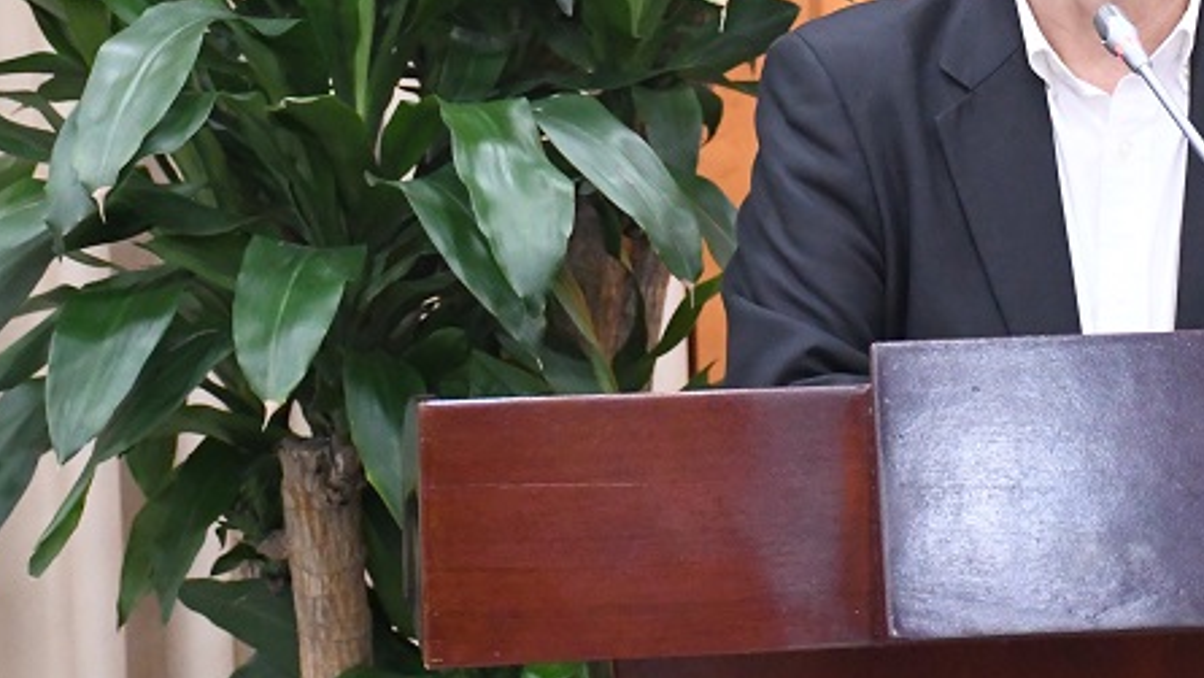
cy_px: -16
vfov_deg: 8.2
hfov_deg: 14.4
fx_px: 4726
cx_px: 1015
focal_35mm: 148
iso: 6400
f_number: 5
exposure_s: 1/200
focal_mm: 42
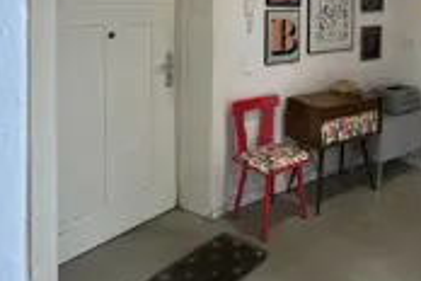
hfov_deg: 55.5
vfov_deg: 38.8
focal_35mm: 31
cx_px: 344
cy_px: 19
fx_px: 362
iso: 250
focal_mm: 1.57
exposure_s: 1/50
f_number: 1.8
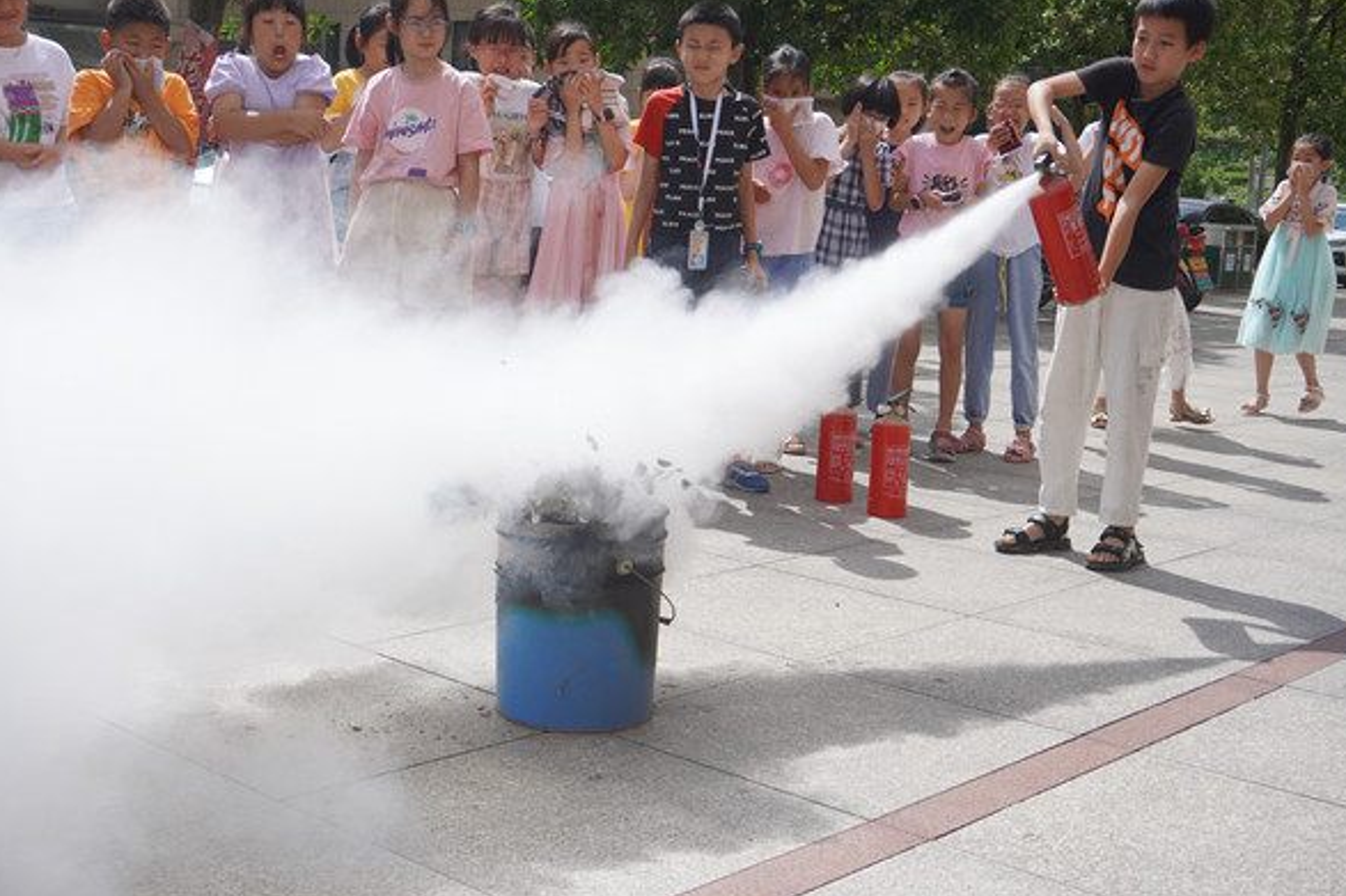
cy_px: 445
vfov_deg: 29.2
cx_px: 674
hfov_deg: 42.8
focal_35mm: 46
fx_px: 1719
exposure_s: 1/640
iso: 100
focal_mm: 30
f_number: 5.6
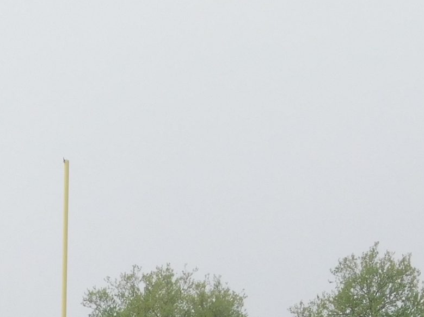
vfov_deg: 7.5
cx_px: 30
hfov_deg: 10.1
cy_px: 464
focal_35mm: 194
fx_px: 2376
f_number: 4
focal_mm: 10.4
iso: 125
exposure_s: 1/800
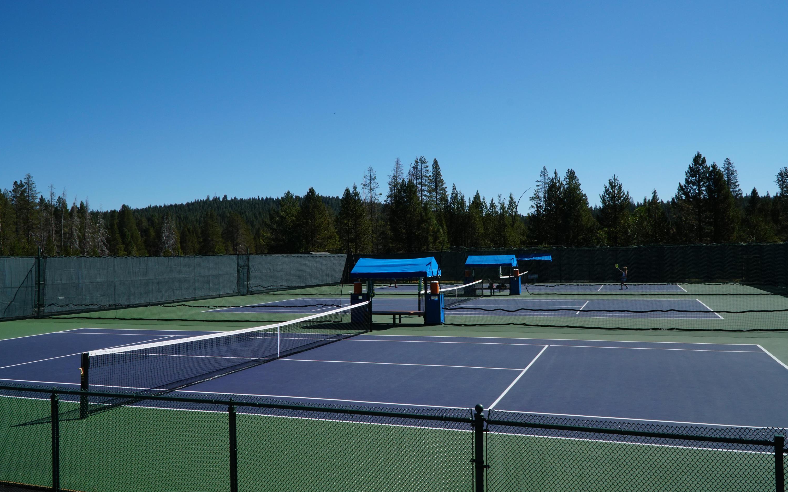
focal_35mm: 28
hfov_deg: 66.5
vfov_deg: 44.5
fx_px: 601
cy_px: 246
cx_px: 394
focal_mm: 18
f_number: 16
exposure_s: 1/500
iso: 500
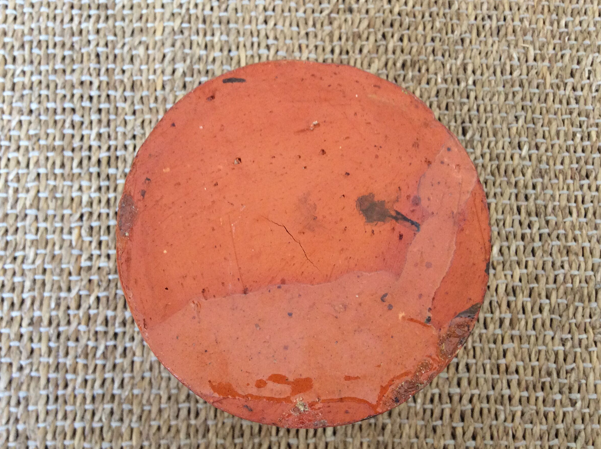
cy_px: 240
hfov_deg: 52.7
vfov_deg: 40.6
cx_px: 282
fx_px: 607
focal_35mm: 35
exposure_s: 1/25
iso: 160
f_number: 2.4
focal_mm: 3.3
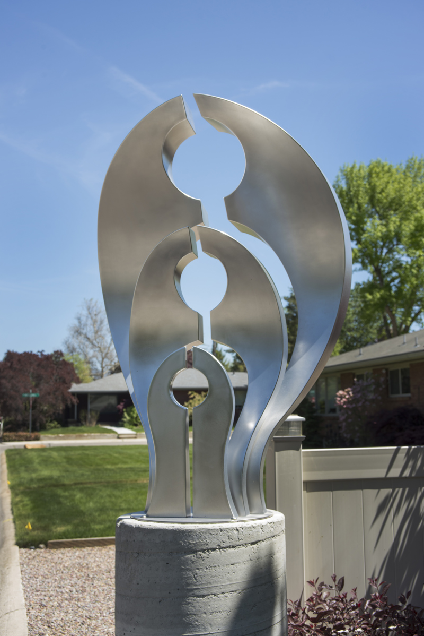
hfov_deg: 29.3
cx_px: 212
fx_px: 812
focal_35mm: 46
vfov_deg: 42.7
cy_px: 318
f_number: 8
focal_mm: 46
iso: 50
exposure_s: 1/125
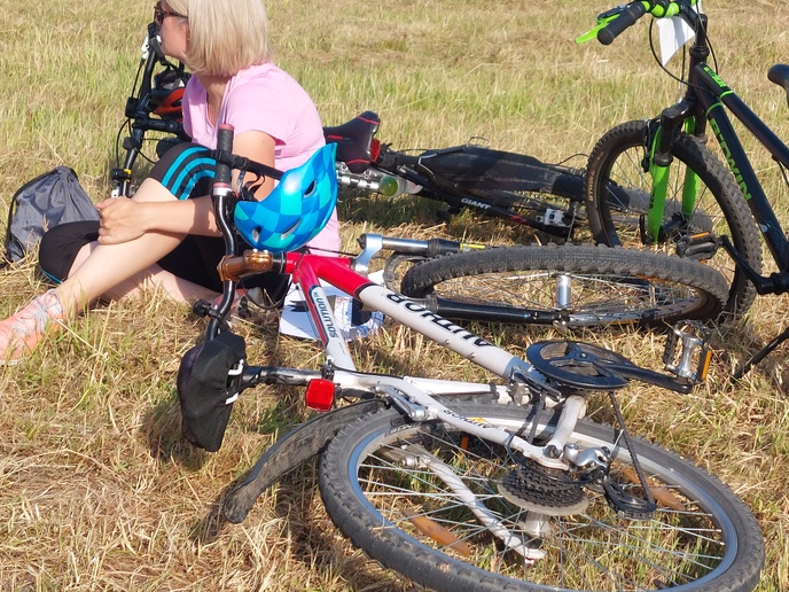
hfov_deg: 58.2
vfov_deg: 45.1
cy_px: 229
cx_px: 432
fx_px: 707
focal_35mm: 31
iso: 40
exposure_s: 1/1222
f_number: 1.8
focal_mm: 5.23
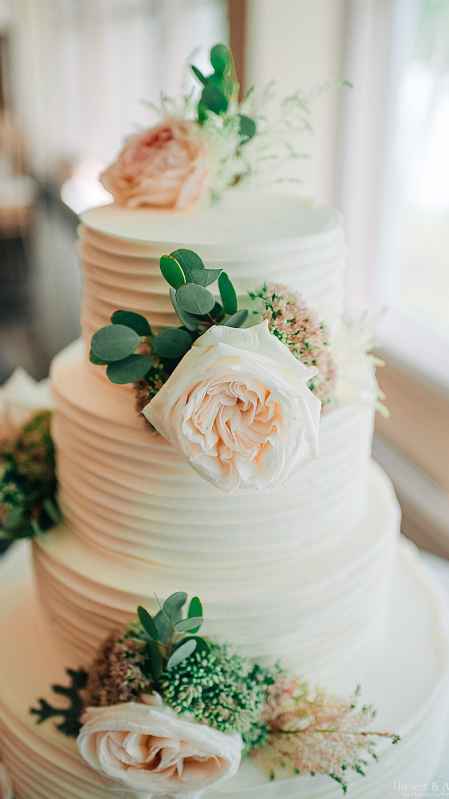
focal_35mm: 37
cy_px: 400
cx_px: 200
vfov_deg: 54.0
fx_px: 783
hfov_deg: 32.0
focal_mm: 35
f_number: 1.8
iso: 320
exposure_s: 1/200
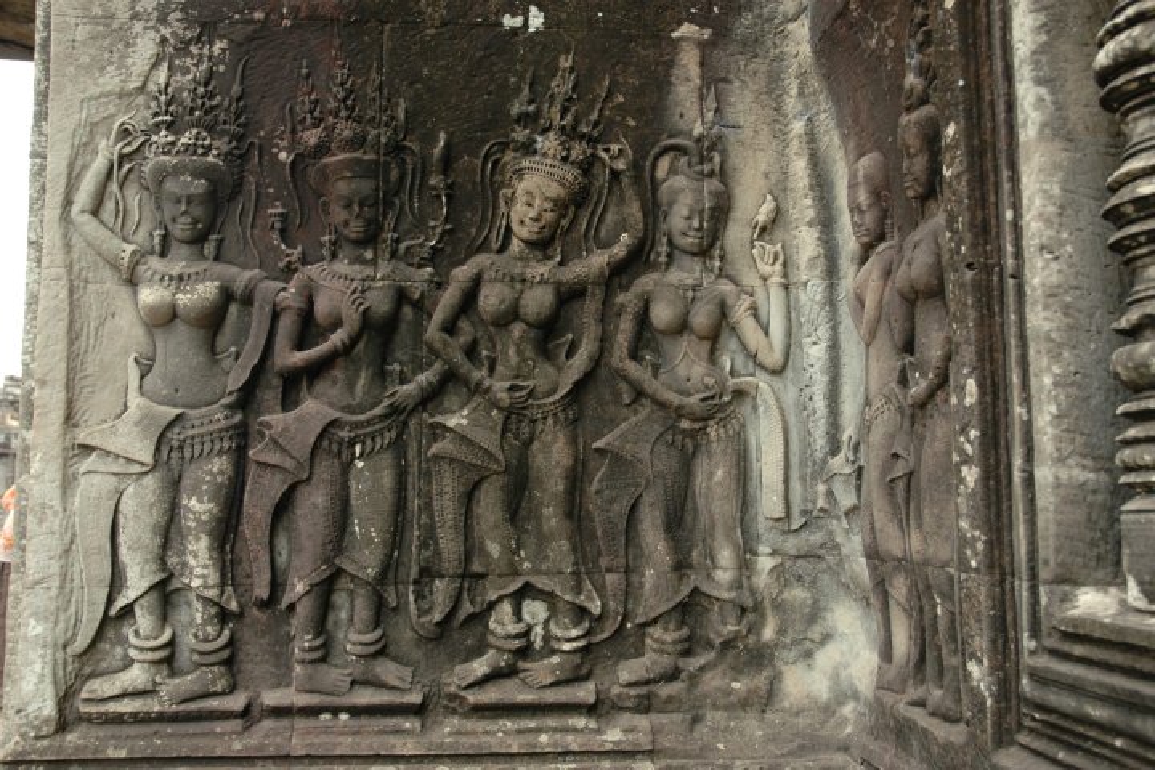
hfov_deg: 53.1
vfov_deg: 36.9
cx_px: 578
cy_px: 385
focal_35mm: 36
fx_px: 1155
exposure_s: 1/60
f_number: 4
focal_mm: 24
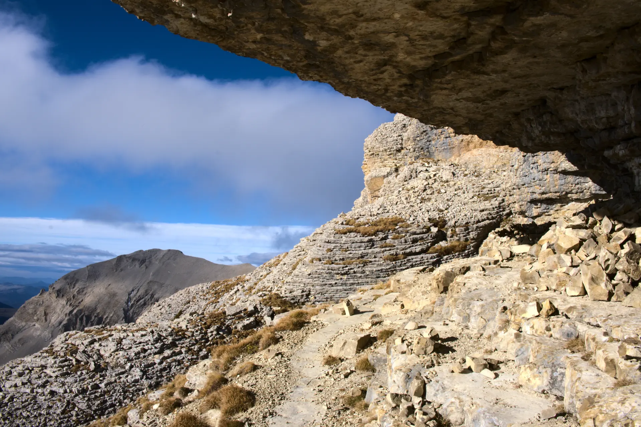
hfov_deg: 67.4
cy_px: 214
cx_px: 320
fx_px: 481
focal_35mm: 27
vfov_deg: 47.9
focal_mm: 18
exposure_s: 1/60
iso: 160
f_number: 22
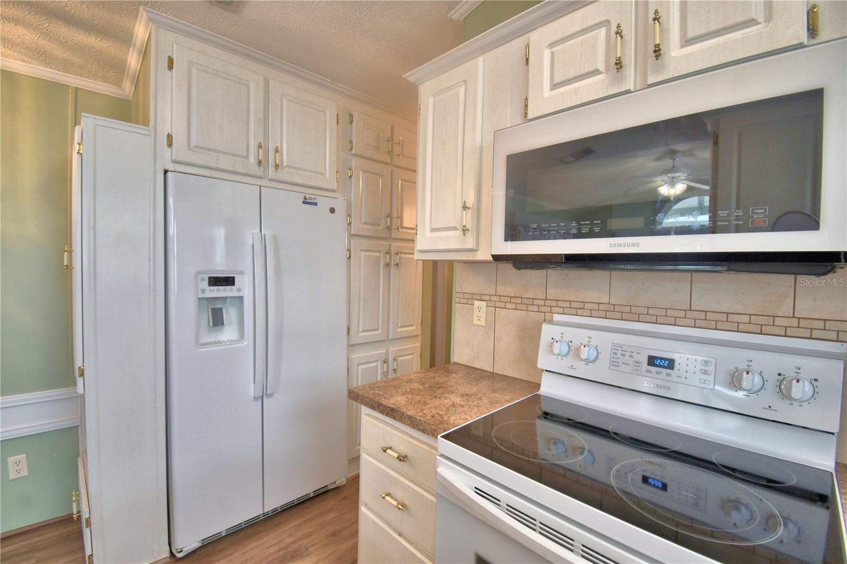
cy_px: 282
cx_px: 424
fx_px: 353
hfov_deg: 100.4
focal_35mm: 15
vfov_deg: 77.3
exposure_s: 1/60
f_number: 4.5
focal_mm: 10
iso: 400
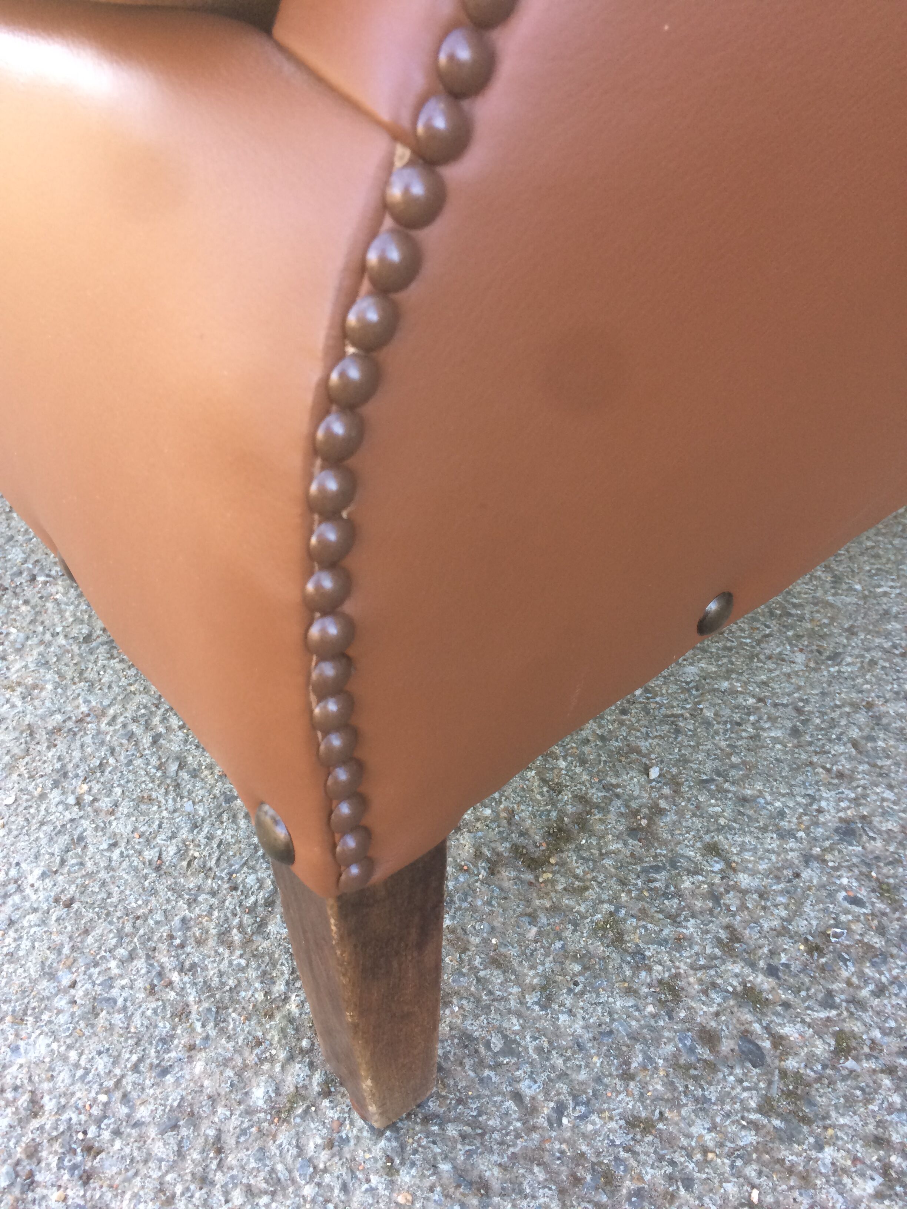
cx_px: 454
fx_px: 1013
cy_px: 604
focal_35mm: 29
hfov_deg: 48.2
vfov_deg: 61.7
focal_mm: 4.15
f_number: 2.2
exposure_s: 1/33
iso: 40
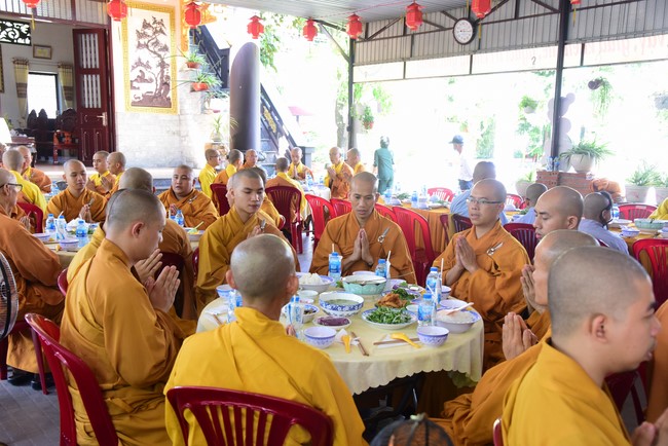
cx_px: 334
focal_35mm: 35
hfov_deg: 54.4
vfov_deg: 37.9
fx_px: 650
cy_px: 223
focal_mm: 35
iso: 1250
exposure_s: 1/50
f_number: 5.6
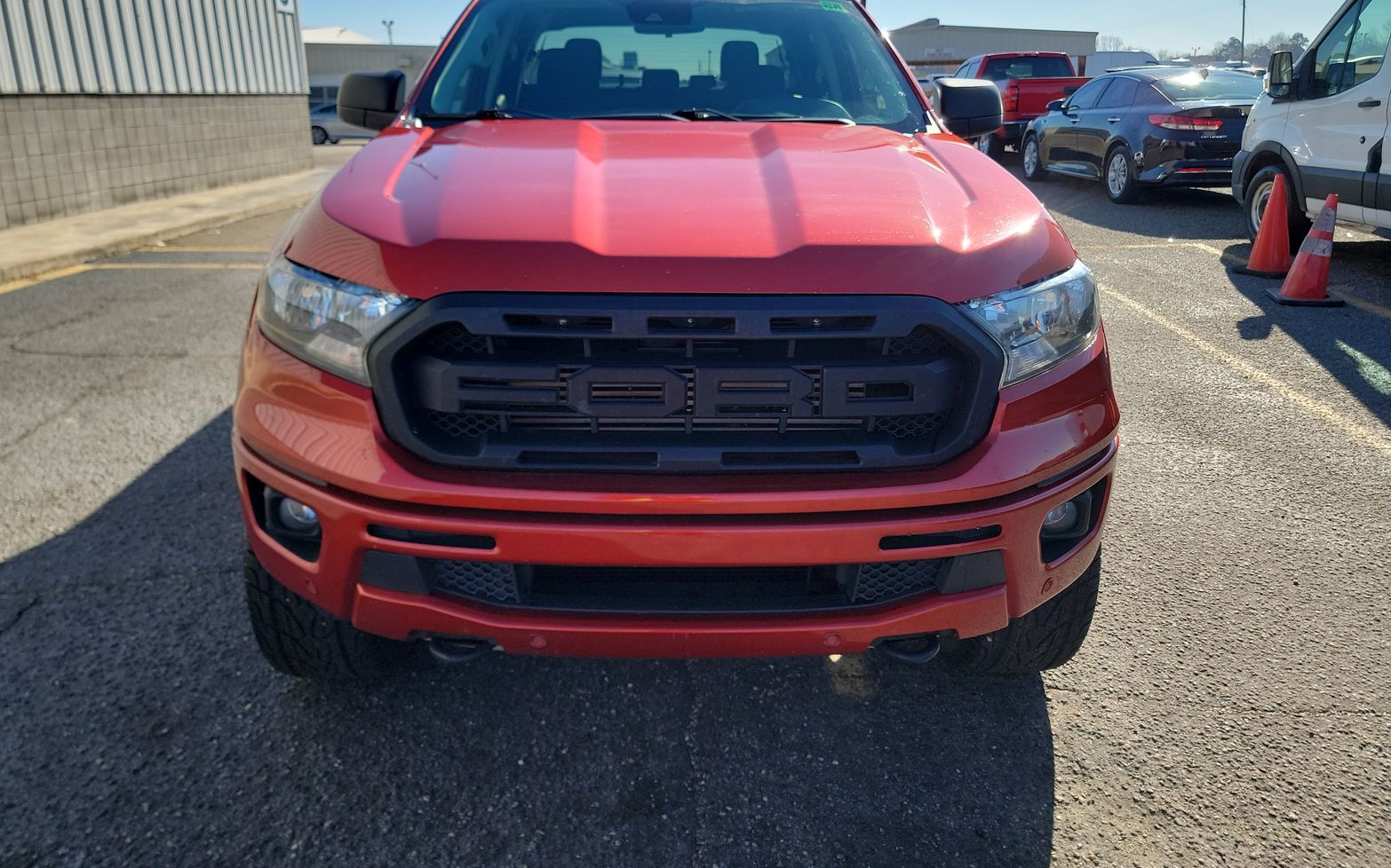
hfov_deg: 70.4
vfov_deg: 47.2
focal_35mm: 26
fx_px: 985
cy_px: 337
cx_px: 689
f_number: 1.8
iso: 50
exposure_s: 1/726
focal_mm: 6.7
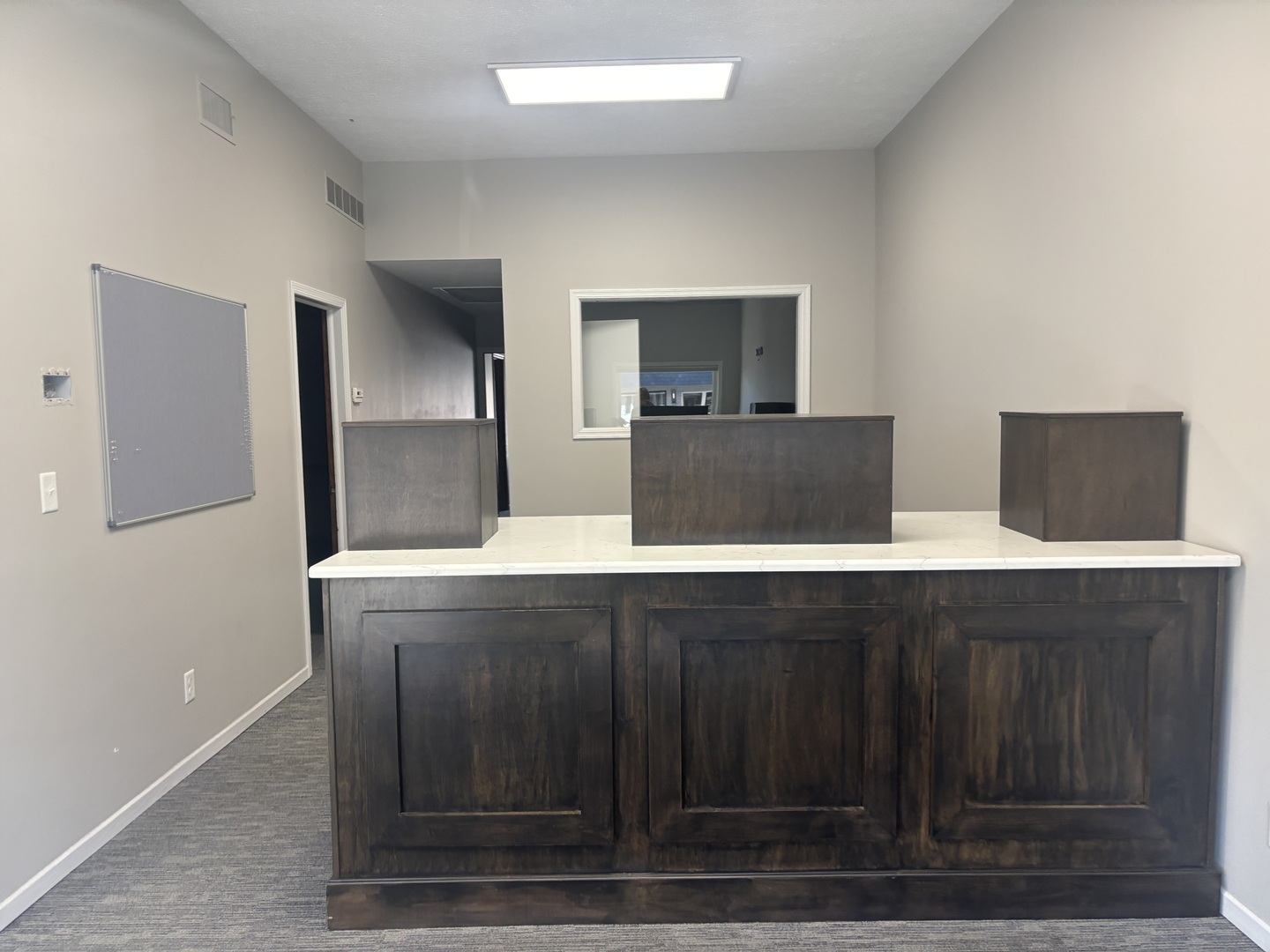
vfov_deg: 53.1
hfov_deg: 67.3
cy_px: 476
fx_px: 954
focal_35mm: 26
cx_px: 635
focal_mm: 5.96
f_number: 1.6
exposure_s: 1/107
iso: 125
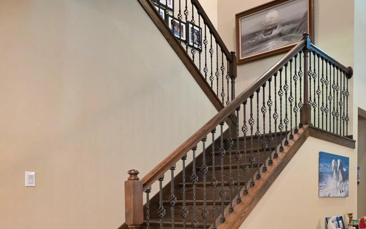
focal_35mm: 37
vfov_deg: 32.9
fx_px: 369
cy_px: 199
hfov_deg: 50.8
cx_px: 269
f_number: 1.7
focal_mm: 6.3
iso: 800
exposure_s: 1/120
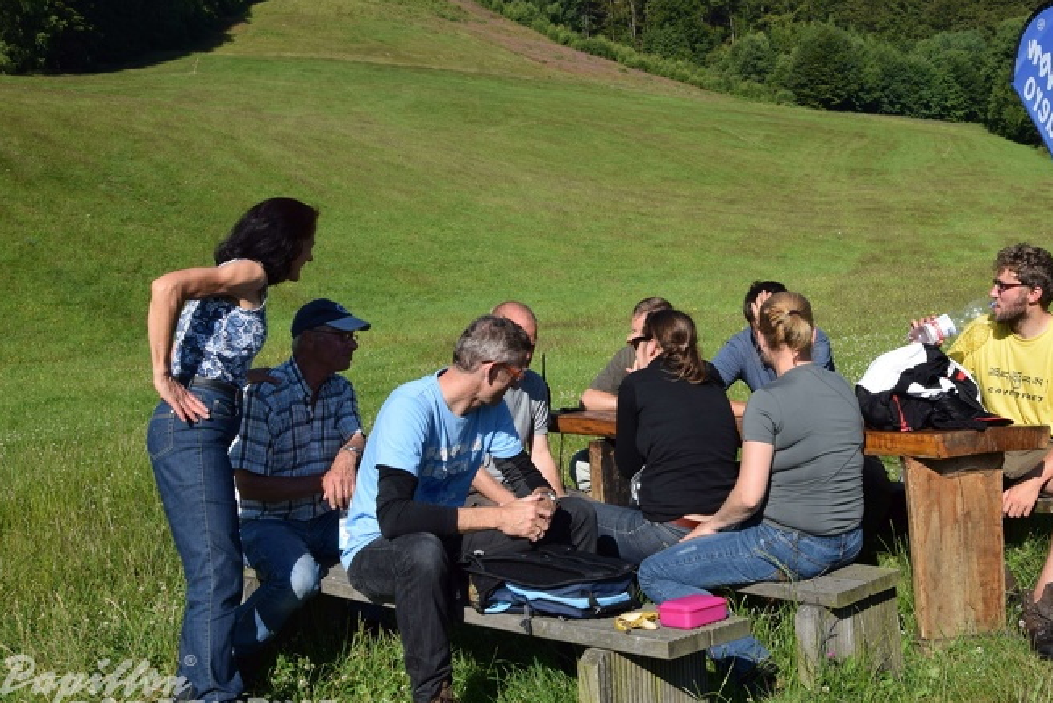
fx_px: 1170
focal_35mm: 40
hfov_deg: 48.1
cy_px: 318
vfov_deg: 33.4
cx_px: 637
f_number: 10
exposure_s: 1/400
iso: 200
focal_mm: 22
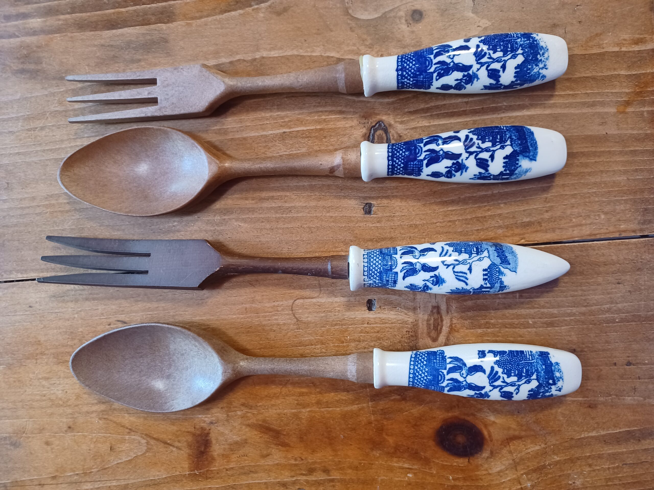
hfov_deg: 69.4
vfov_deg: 54.9
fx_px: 472
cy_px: 245
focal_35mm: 25
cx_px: 327
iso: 400
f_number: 1.8
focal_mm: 4.6
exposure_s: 1/24
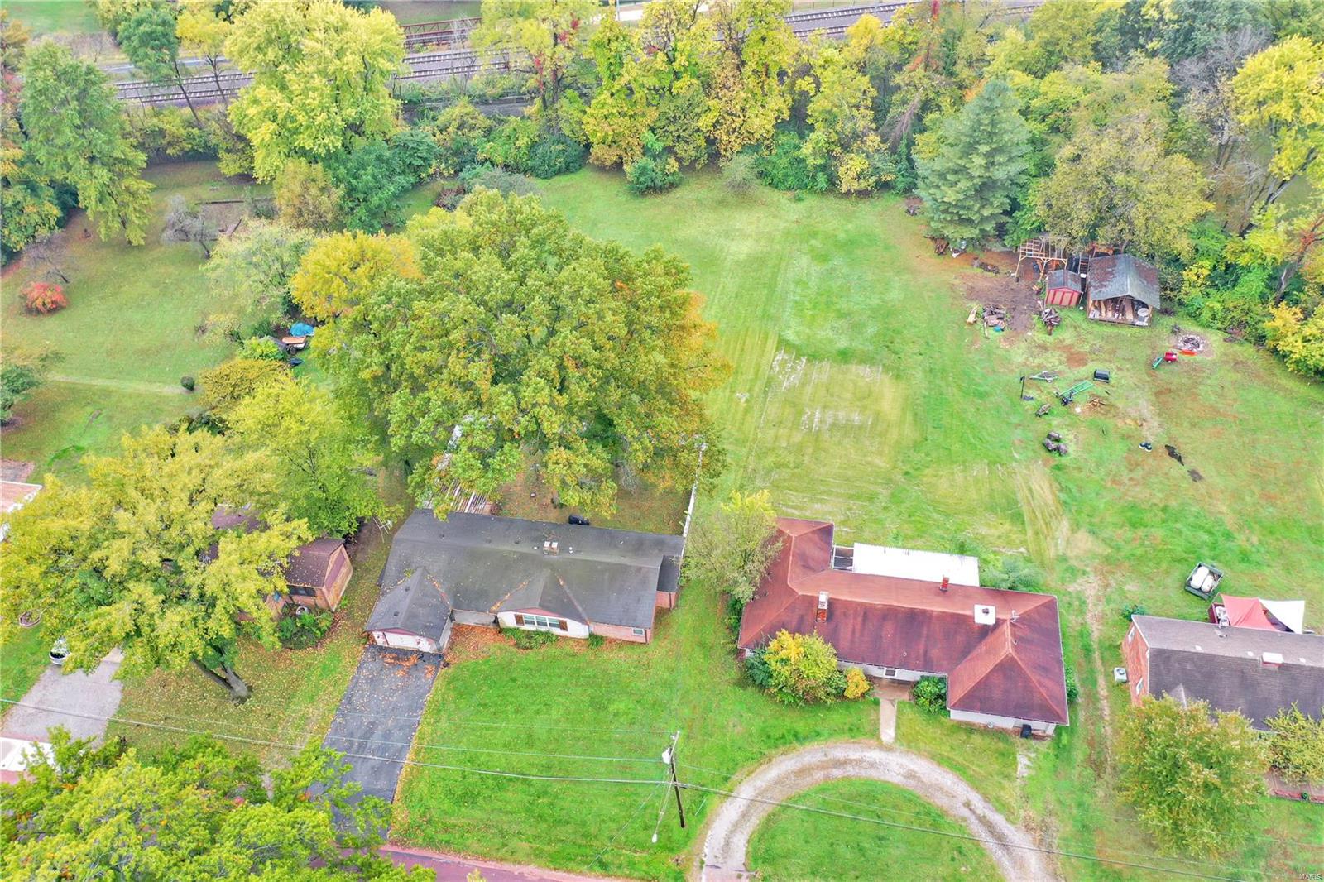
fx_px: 1029
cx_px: 662
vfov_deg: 46.4
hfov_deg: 65.5
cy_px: 441
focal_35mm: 28
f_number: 3.2
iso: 100
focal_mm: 10.26
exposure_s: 1/50
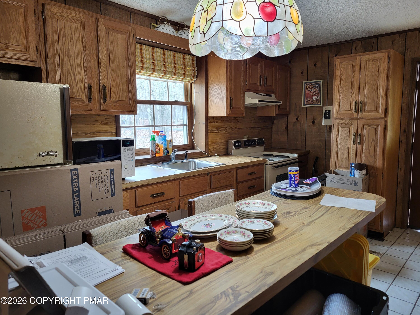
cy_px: 158
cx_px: 210
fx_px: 315
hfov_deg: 67.3
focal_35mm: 26
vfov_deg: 53.1
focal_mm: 5.4
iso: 200
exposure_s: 1/40
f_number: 1.8
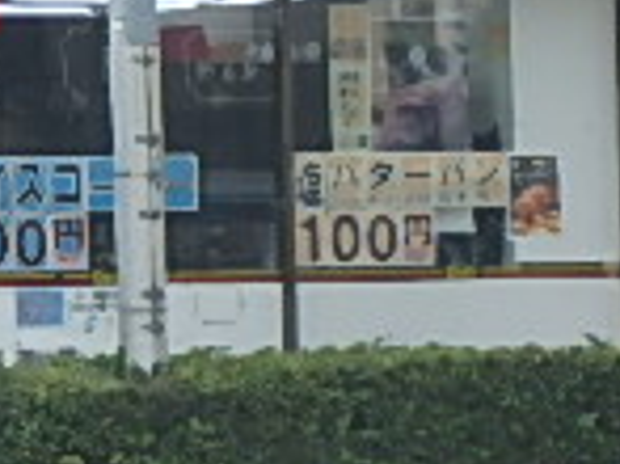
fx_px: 4760
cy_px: -262
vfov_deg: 5.5
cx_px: -236
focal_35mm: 266
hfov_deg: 7.4
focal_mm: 10.9
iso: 125
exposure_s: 1/160
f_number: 5.1
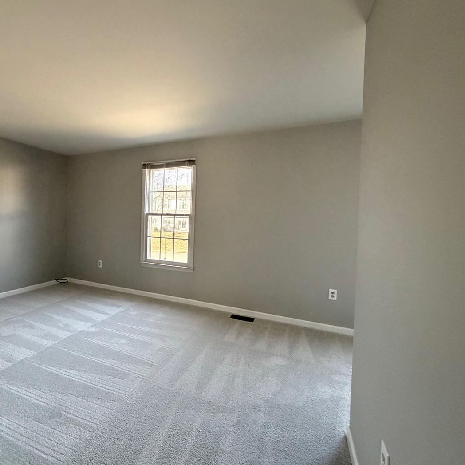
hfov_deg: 82.4
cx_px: 174
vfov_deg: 84.0
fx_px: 258
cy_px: 228
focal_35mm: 17
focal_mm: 2.22
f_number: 2.2
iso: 320
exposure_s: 1/103
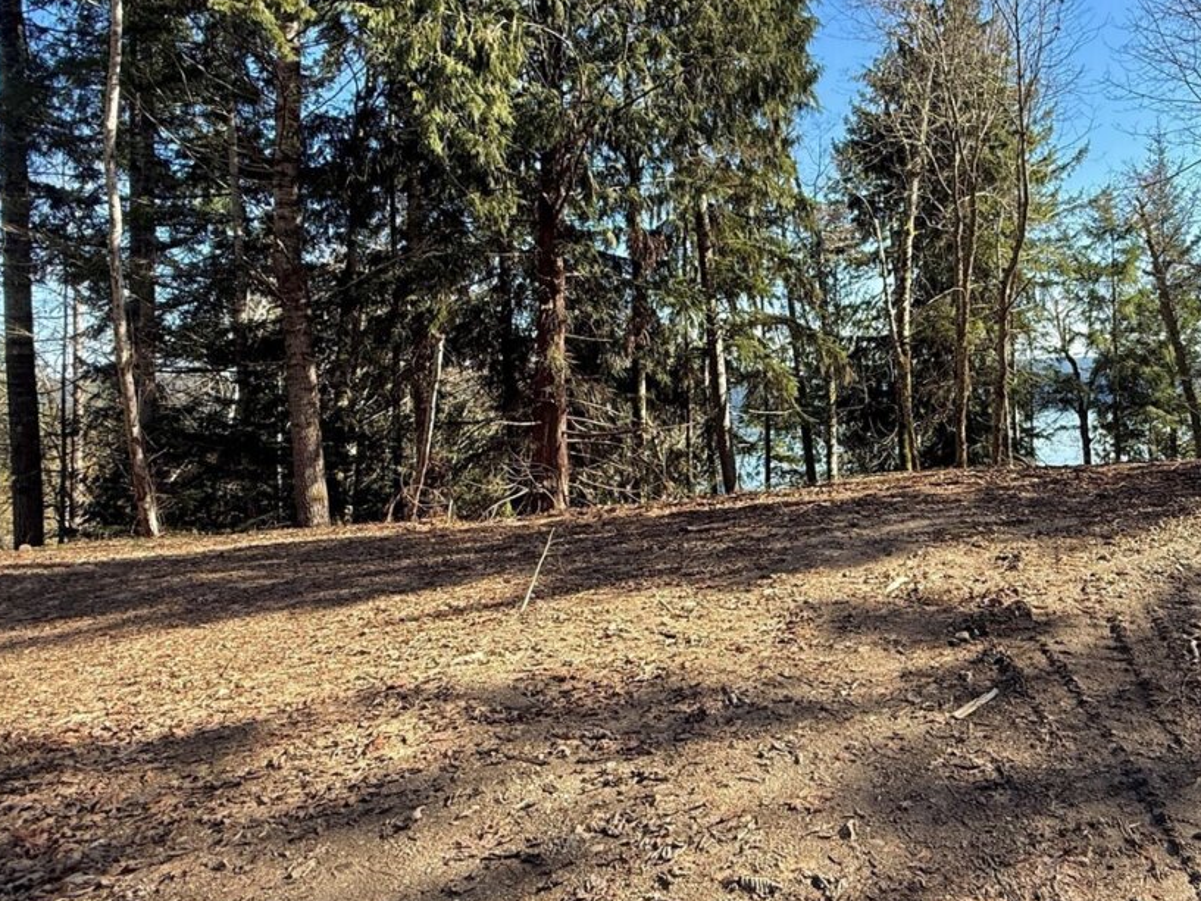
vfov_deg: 56.5
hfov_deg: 69.6
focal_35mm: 24
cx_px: 800
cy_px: 372
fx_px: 833
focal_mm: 2.22
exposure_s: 1/619
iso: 64
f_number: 2.2
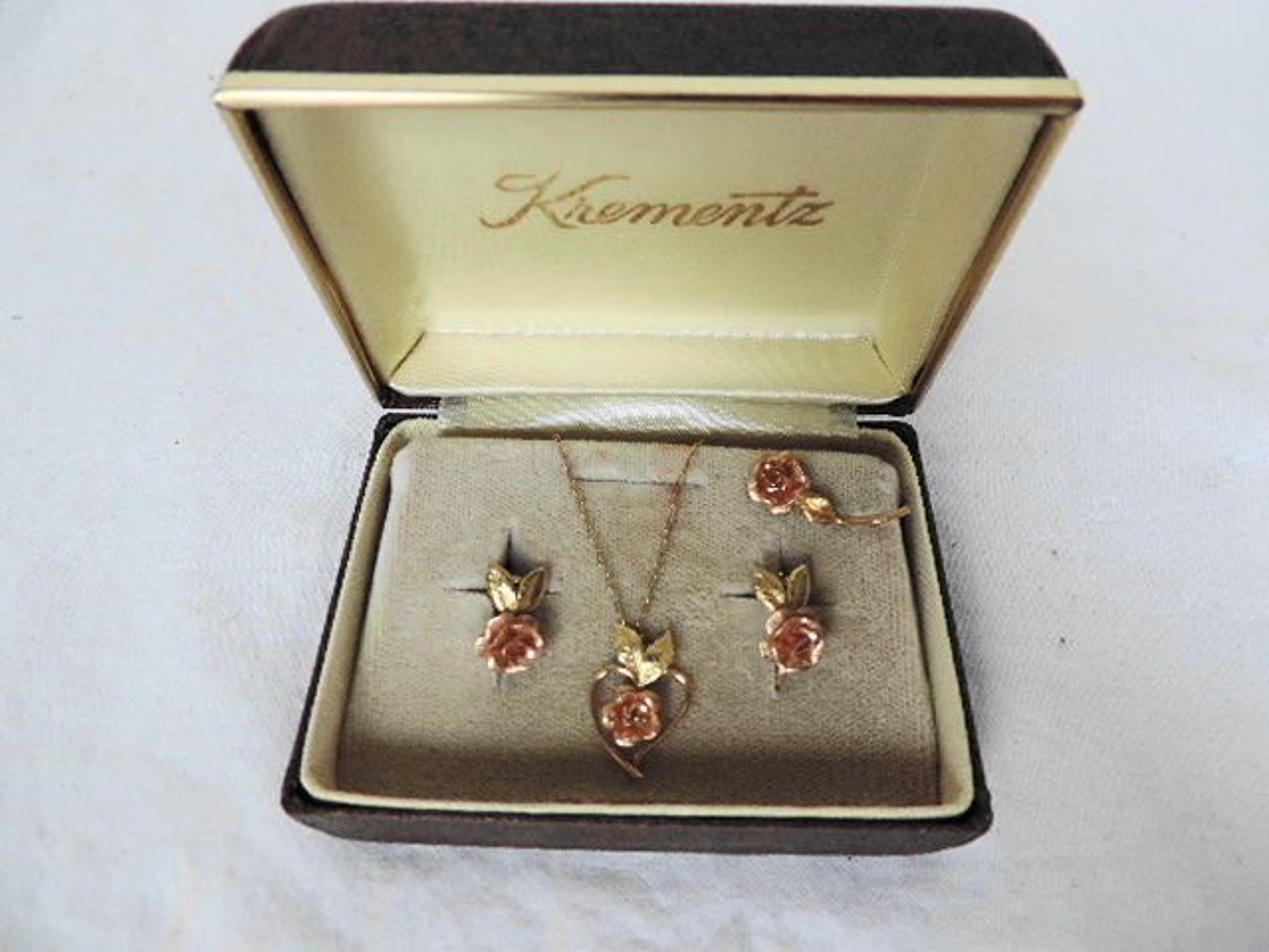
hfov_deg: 71.6
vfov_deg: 56.8
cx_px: 634
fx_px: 880
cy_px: 476
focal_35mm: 24
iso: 100
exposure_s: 1/30
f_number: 3
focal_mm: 4.3
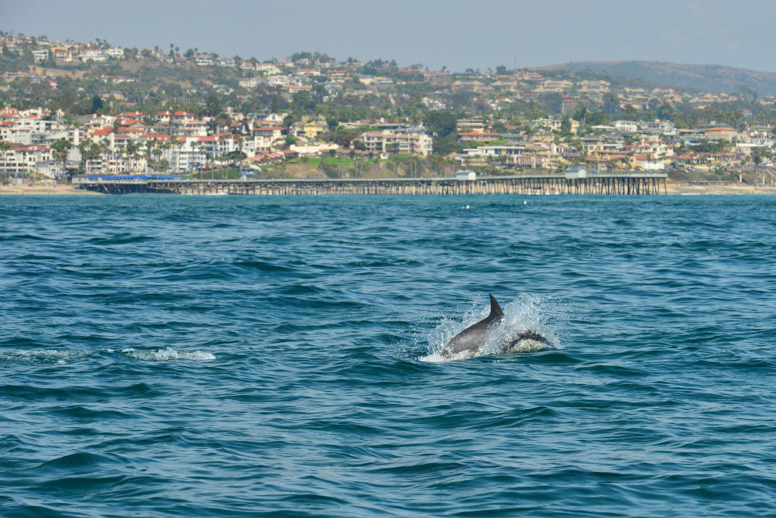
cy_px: 259
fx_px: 3342
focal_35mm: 155
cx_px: 388
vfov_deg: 8.9
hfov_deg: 13.2
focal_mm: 155
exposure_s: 1/500
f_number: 11
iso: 800
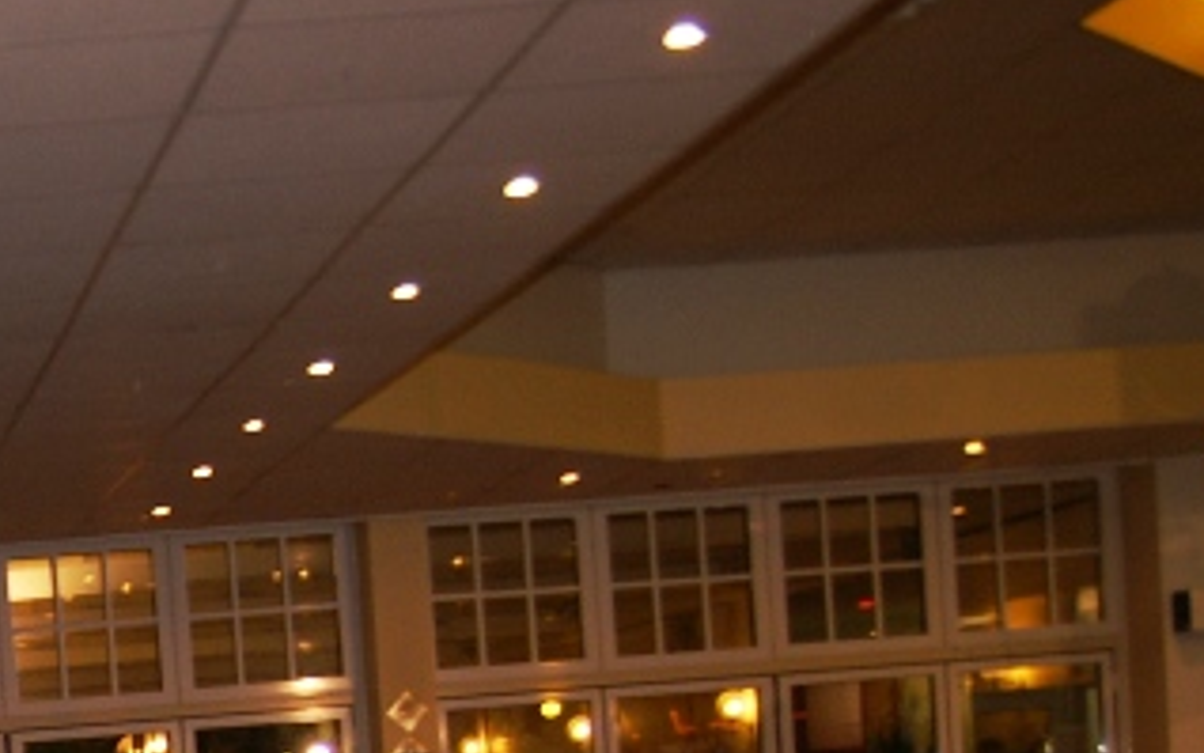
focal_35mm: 84
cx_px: -261
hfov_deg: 22.7
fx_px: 2745
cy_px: 1054
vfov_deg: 14.8
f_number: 2.8
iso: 200
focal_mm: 17
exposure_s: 1/60
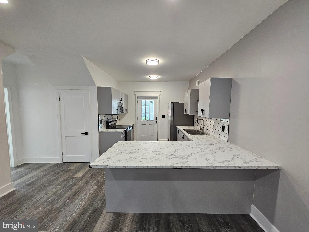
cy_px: 116
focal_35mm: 13
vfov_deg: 89.9
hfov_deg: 106.2
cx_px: 154
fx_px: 116
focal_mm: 2.2
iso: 160
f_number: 2.2
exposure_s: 1/60
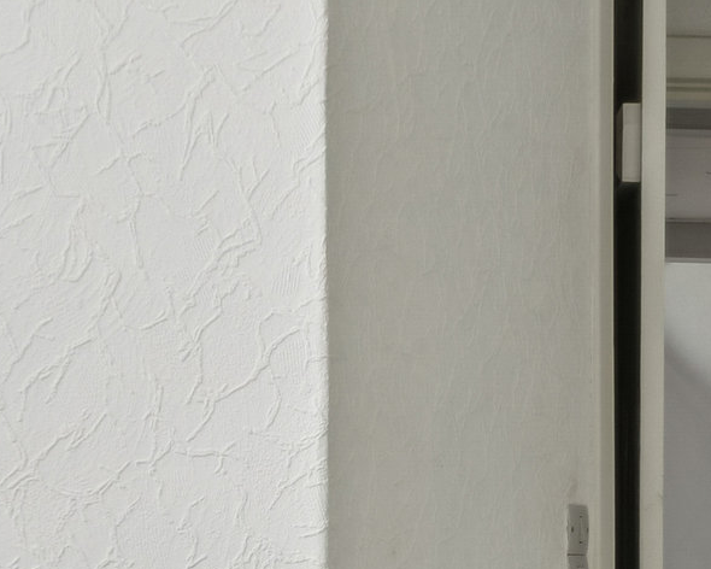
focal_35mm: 107
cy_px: 557
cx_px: 623
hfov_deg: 17.6
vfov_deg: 14.1
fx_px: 2260
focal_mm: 15
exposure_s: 1/25
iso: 200
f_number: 8
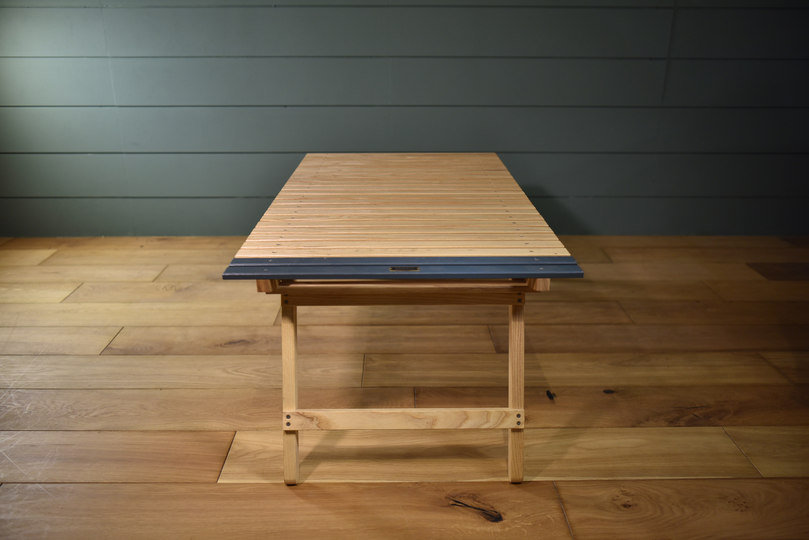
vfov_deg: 42.4
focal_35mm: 31
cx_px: 404
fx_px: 697
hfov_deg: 60.3
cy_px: 270
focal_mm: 31
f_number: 2.8
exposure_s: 1/100
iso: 800
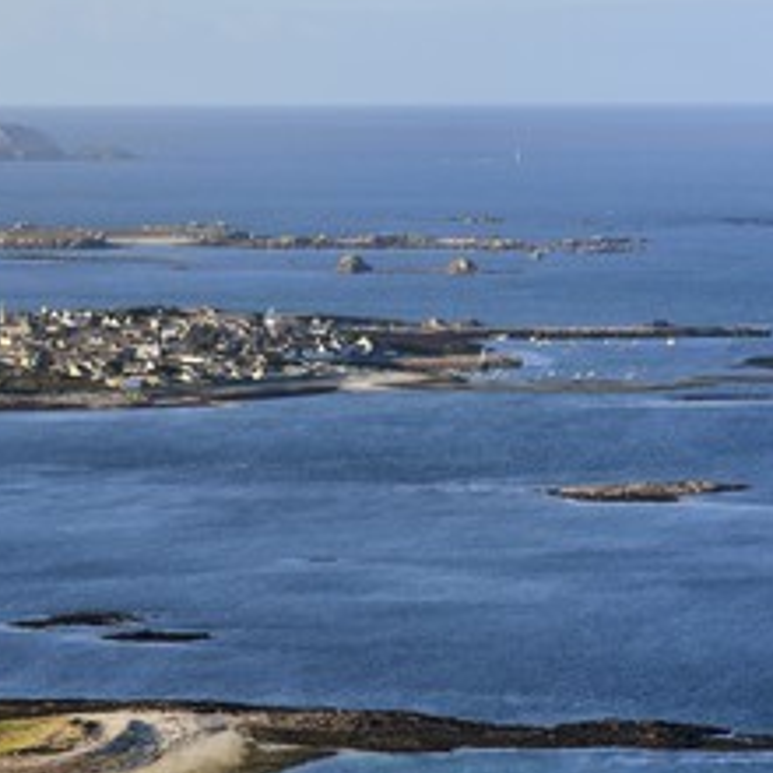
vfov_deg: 7.4
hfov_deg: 7.4
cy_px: 365
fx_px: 5937
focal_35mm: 235
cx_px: 63
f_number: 10
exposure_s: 1/1250
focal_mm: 145
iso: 800
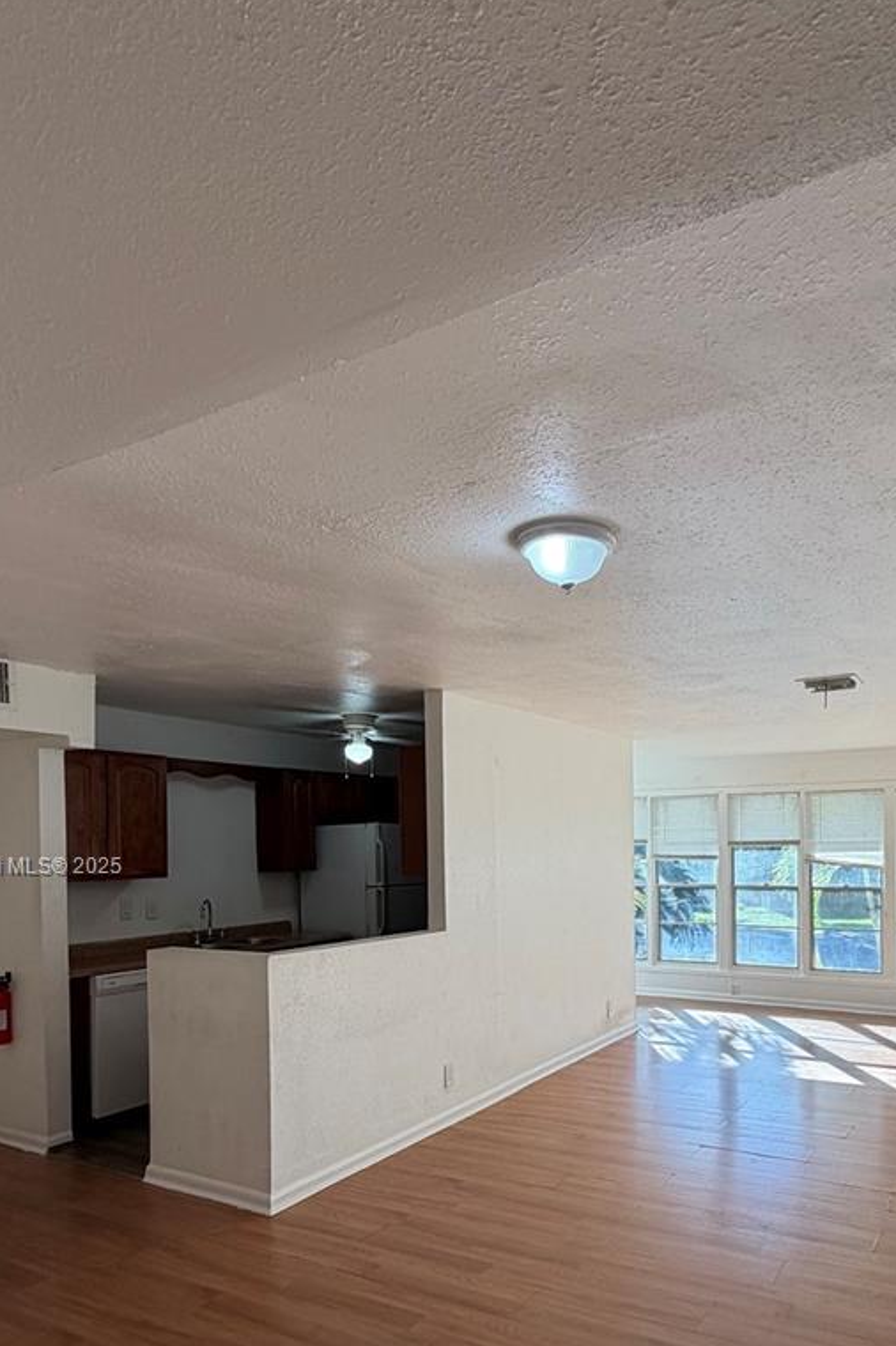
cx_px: 595
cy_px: 868
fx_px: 859
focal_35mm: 23
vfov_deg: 74.4
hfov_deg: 54.0
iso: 80
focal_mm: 2.22
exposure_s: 1/121
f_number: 2.2
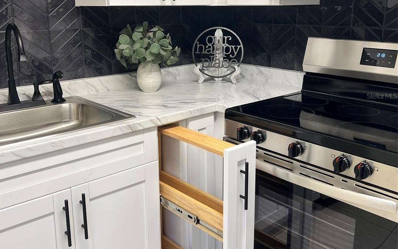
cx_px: 198
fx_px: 401
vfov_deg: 34.3
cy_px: 96
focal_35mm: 37
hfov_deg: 52.7
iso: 100
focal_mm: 5.7
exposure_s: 1/120
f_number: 1.5
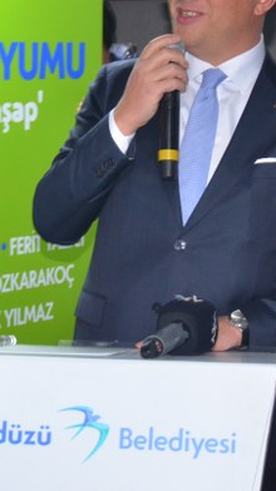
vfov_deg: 14.9
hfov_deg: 8.4
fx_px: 1878
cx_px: 129
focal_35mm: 144
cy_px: 170
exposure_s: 1/60
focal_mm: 45
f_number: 4.8
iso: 1600
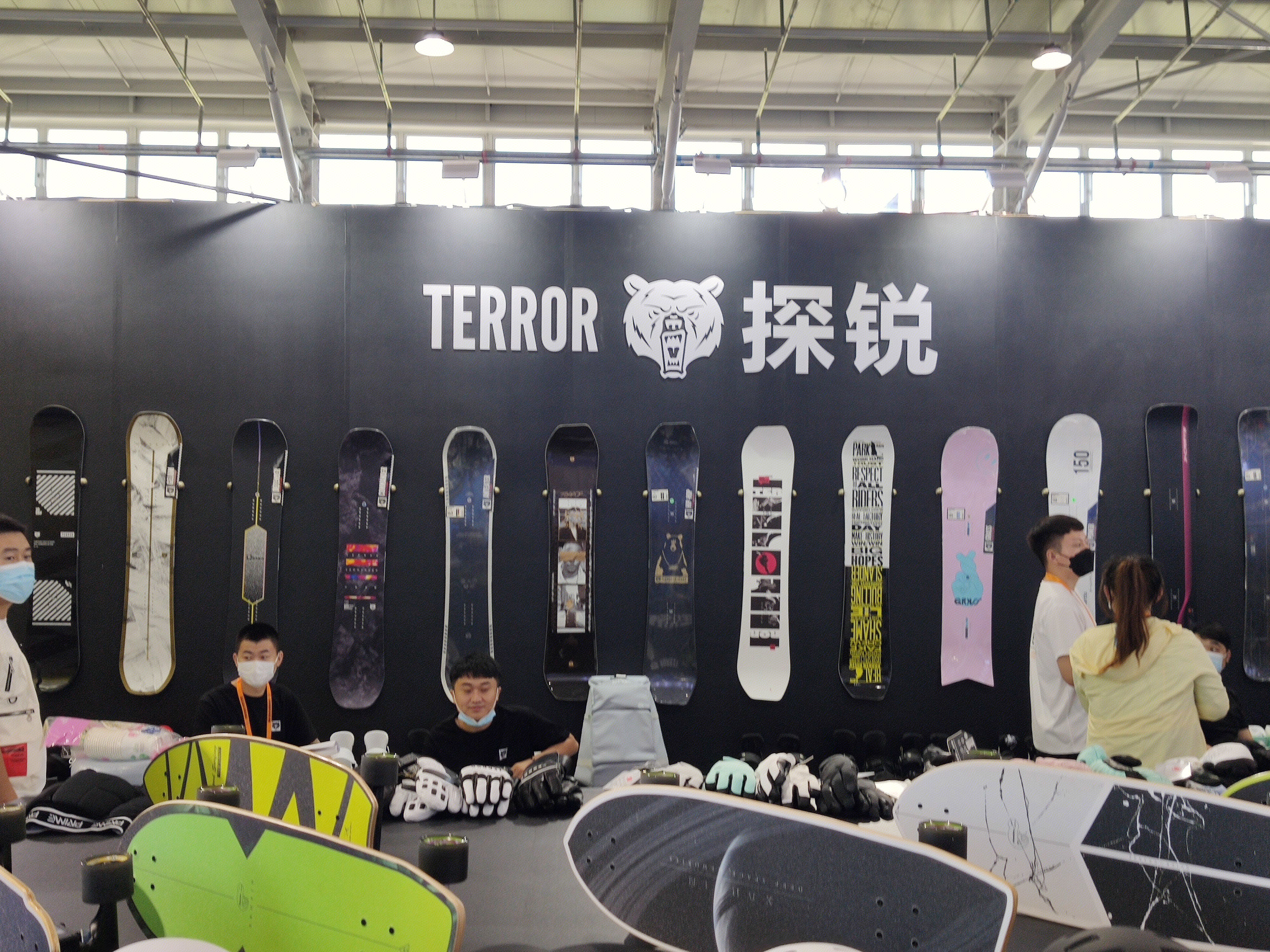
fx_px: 1247
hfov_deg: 54.0
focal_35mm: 34
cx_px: 635
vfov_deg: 41.8
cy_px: 476
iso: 124
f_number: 1.75
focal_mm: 4.75
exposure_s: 1/100
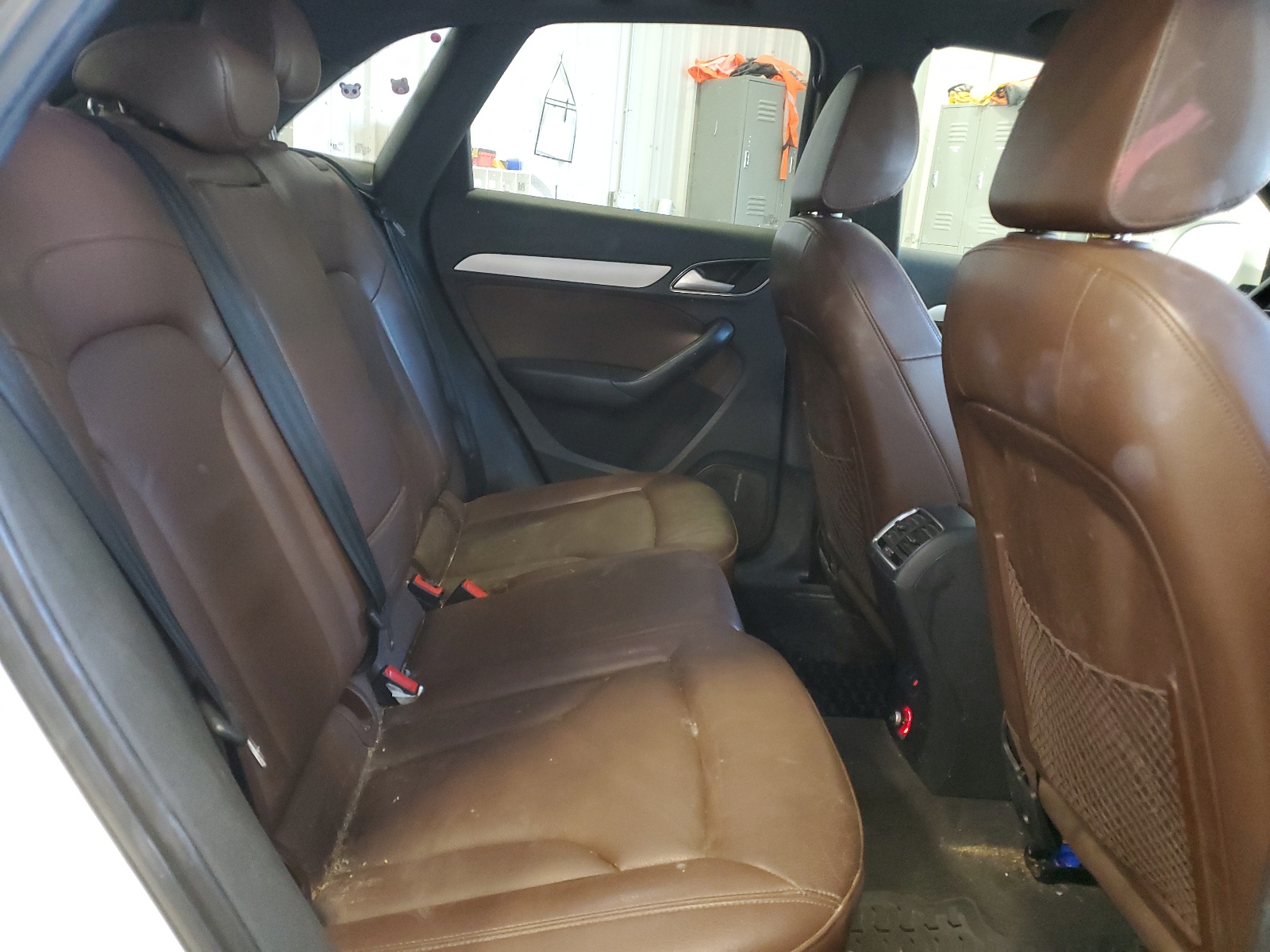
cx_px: 635
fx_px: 954
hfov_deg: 67.3
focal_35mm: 26
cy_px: 476
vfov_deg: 53.1
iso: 306
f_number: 1.5
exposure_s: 1/40
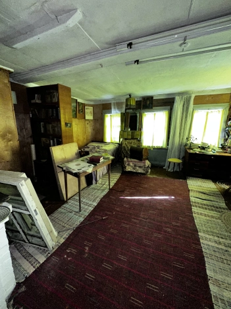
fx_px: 125
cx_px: 116
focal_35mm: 14
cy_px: 154
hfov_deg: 85.7
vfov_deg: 102.1
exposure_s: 1/42
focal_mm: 2.22
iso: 400
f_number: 2.2
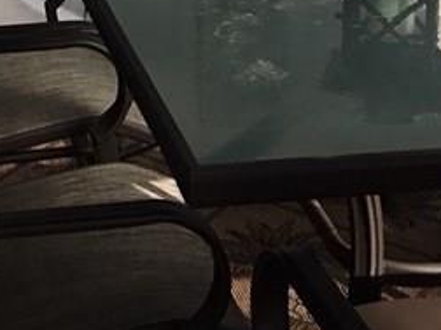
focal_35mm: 126
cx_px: 130
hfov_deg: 15.6
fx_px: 1605
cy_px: -222
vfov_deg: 11.1
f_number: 2.4
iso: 25
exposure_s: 1/198
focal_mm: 3.3
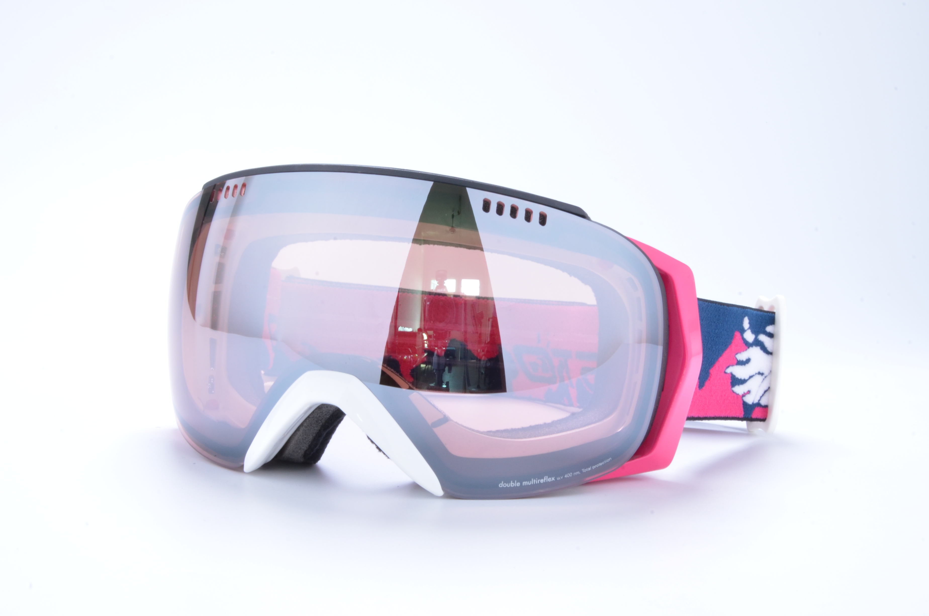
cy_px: 308
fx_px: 1468
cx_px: 464
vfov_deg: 23.7
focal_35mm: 57
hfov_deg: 35.1
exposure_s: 1/6
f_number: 27
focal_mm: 38
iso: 720
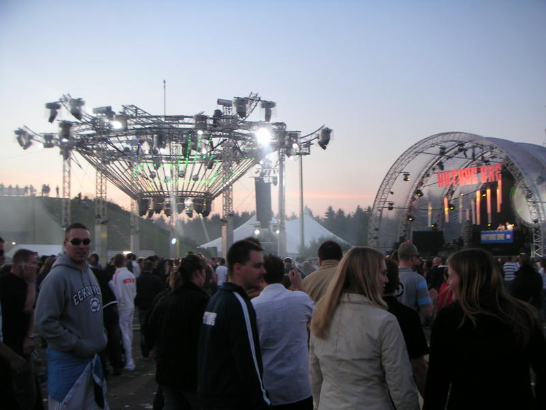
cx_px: 273
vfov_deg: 37.7
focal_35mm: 38
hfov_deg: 49.0
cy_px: 205
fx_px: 599
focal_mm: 6
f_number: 2.8
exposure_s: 1/45
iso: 100
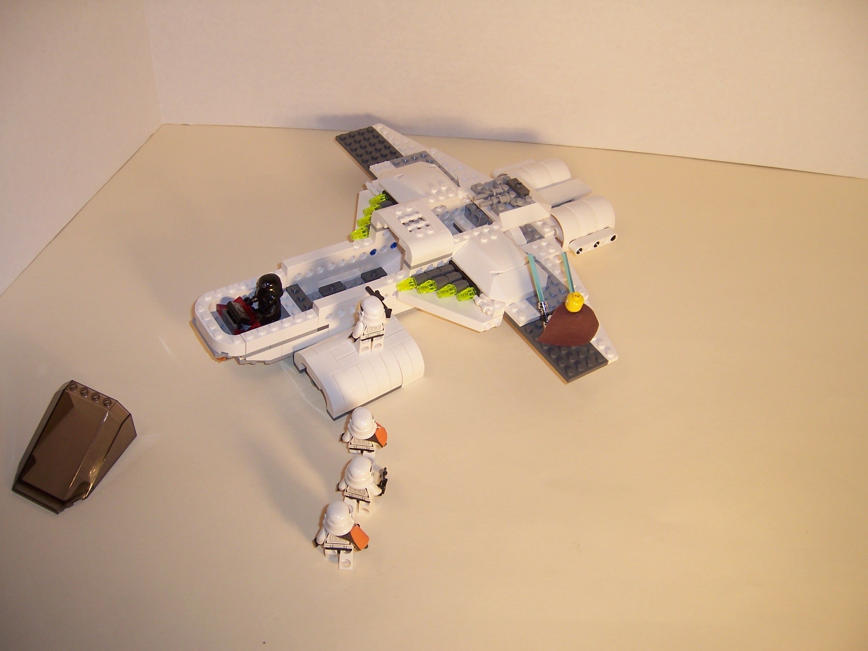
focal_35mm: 36
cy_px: 326
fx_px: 903
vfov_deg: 39.7
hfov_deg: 51.4
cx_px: 434
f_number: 2.8
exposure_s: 1/500
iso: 80
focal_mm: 6.2
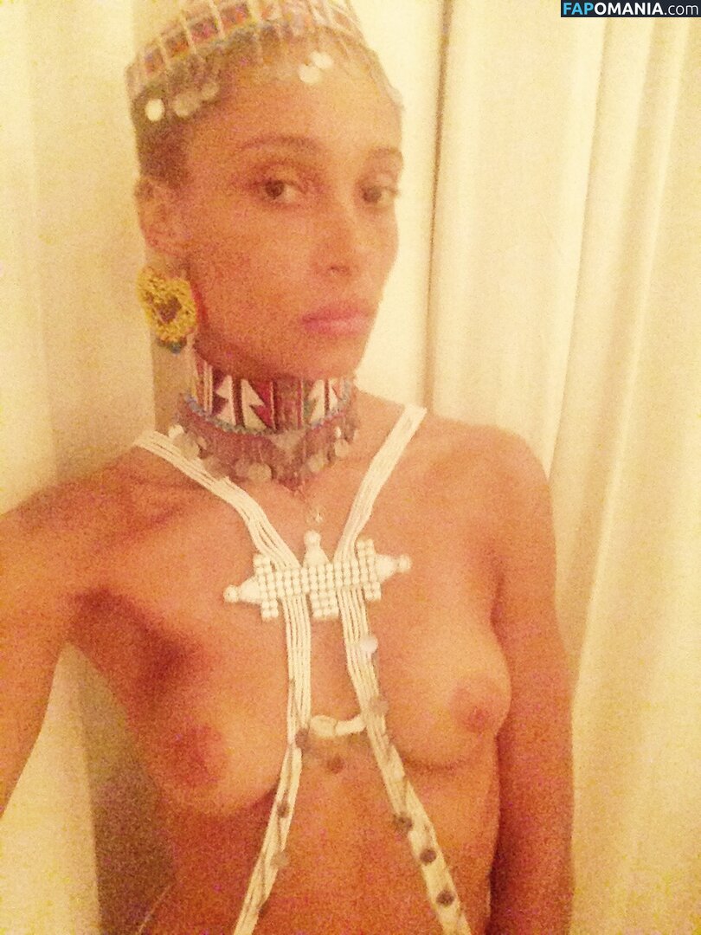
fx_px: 891
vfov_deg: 55.4
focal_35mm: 33
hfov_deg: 42.9
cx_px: 350
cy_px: 468
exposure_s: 1/15
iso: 1250
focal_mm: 2.15
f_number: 2.4
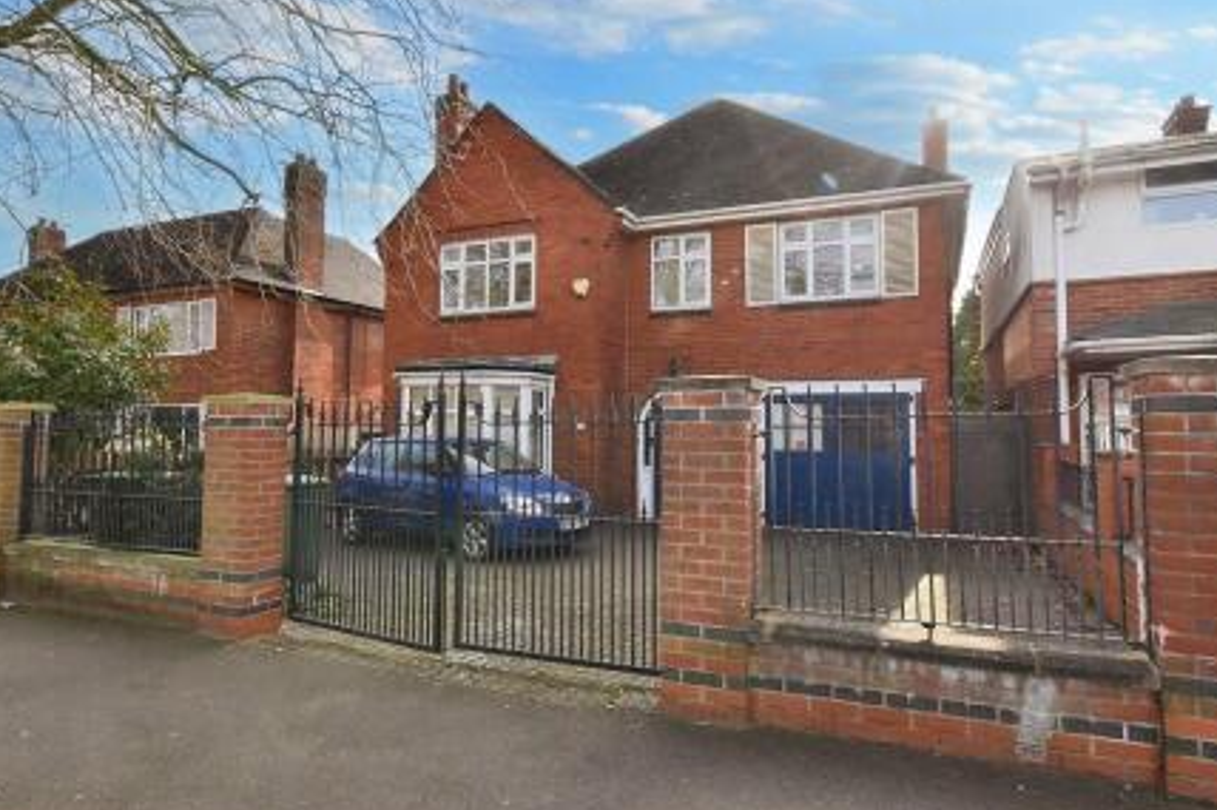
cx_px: 617
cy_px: 388
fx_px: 676
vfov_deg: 61.9
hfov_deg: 84.0
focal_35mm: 20
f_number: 11
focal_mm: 12
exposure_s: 1/500
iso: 800
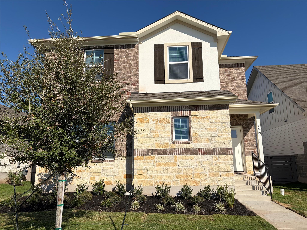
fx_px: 231
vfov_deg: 53.1
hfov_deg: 67.3
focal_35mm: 26
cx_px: 154
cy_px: 115
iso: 50
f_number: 1.6
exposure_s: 1/7813
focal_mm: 5.96
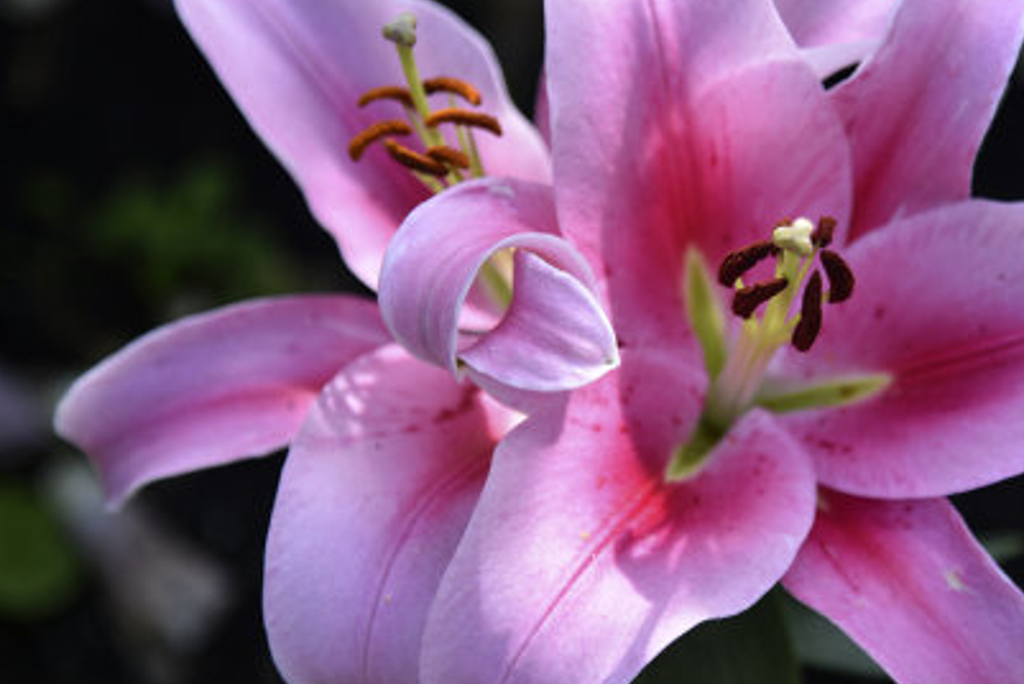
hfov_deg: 11.2
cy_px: 320
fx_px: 5209
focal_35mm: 183
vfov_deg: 7.5
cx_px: 666
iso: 100
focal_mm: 120
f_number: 4
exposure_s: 1/200
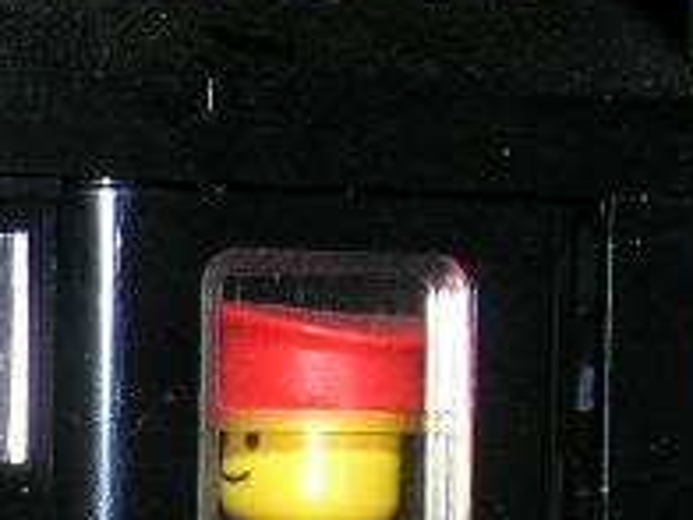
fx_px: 5225
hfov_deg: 7.4
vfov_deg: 5.6
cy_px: 860
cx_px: -453
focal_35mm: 261
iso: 50
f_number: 3.3
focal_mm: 8.4
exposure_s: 1/60.1
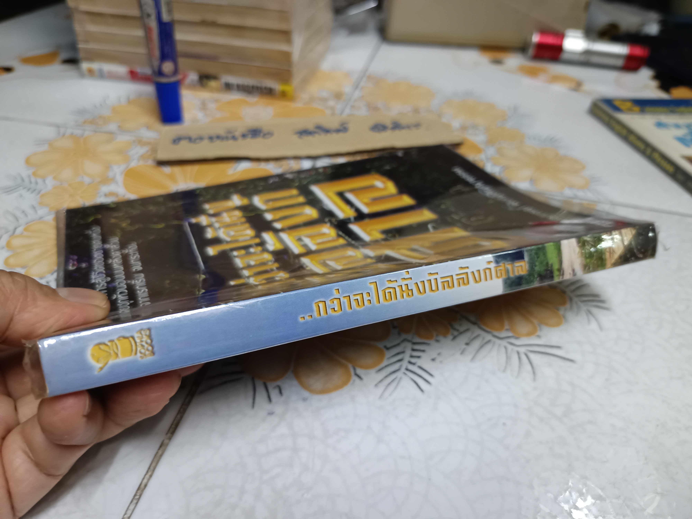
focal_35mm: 24
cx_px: 346
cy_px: 260
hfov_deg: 71.6
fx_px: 480
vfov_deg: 56.8
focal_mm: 5.31
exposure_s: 1/25
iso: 964
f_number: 1.7
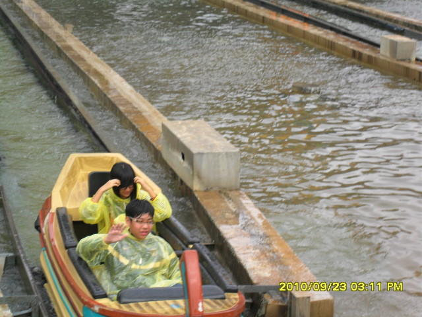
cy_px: 158
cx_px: 211
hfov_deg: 18.7
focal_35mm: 105
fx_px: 1280
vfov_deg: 14.1
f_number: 5.2
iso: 100
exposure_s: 1/180
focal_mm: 18.6
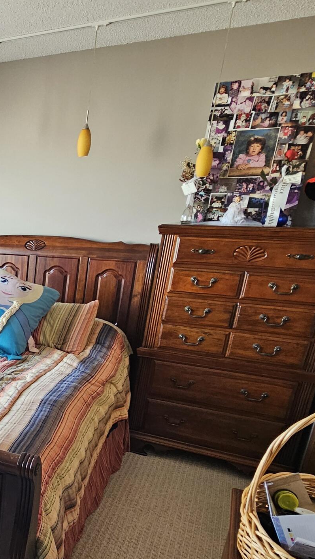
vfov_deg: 62.5
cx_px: -86
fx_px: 445
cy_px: 379
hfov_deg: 31.1
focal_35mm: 30
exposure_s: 1/60
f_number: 2.2
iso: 160
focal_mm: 2.2
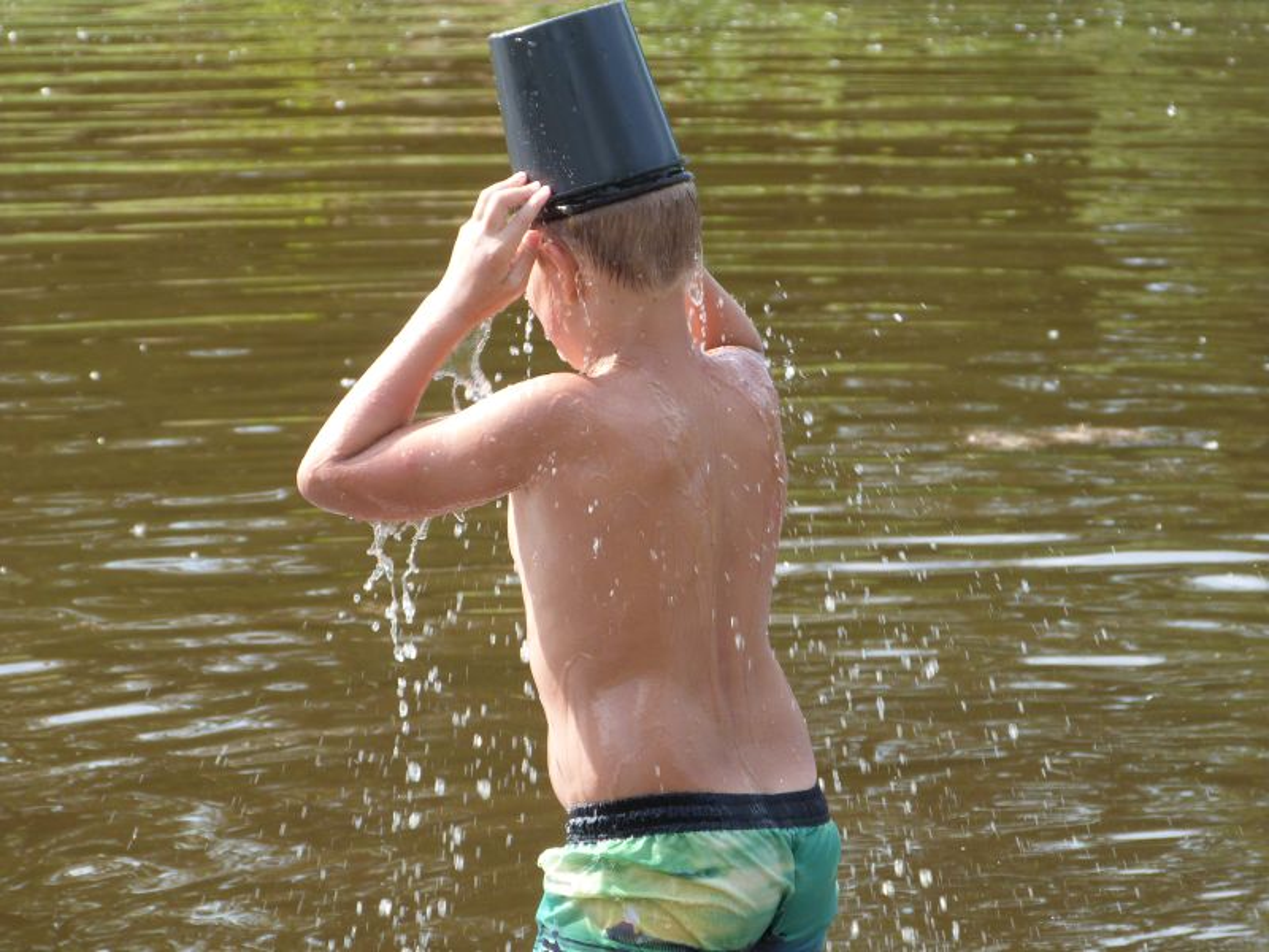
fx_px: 8652
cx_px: 634
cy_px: 476
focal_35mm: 236
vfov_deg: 6.3
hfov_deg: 8.4
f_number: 4
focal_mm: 42.4
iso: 160
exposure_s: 1/320
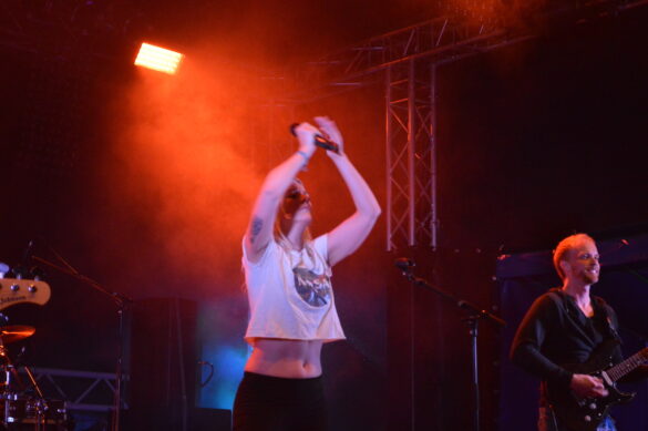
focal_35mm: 78
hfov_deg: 26.0
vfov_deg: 17.5
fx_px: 1403
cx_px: 324
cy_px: 216
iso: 3200
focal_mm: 52
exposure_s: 1/40
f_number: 5.6
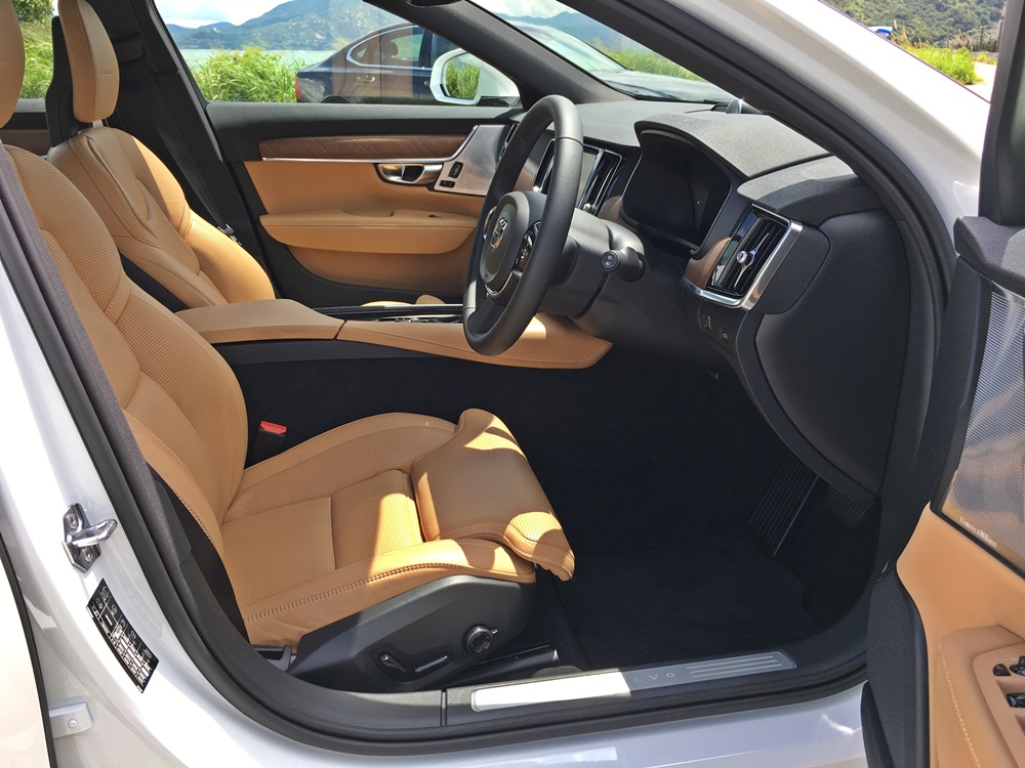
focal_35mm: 29
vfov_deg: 48.2
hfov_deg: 61.7
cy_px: 384
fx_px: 859
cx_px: 512
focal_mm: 4.15
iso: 25
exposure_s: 1/447
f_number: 2.2
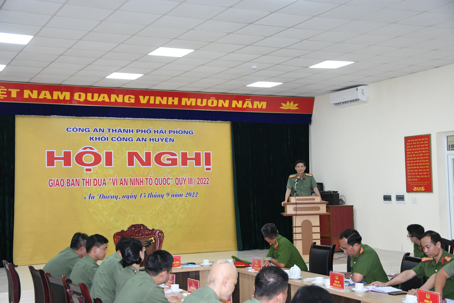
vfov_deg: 23.8
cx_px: 227
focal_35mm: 57
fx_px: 719
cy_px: 152
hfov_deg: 35.1
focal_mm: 38
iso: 2000
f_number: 4.5
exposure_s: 1/200
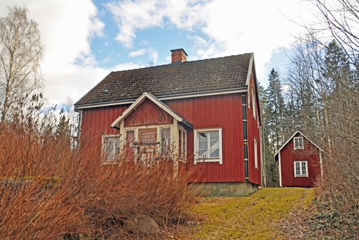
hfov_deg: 59.5
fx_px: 314
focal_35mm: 32
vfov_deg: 41.8
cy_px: 120
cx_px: 180
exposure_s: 1/250
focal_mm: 21
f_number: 8
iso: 200
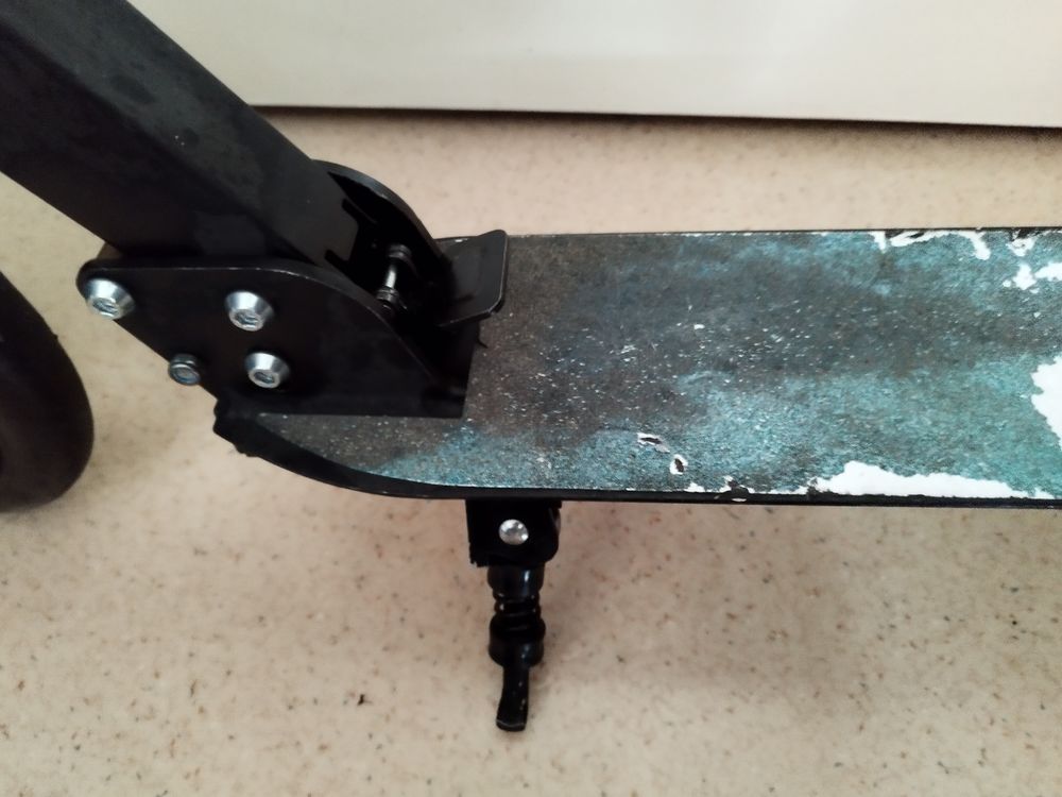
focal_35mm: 24
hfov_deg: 71.6
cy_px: 398
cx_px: 531
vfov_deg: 56.8
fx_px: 736
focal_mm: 5.89
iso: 4700
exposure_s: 1/14.3
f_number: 1.89
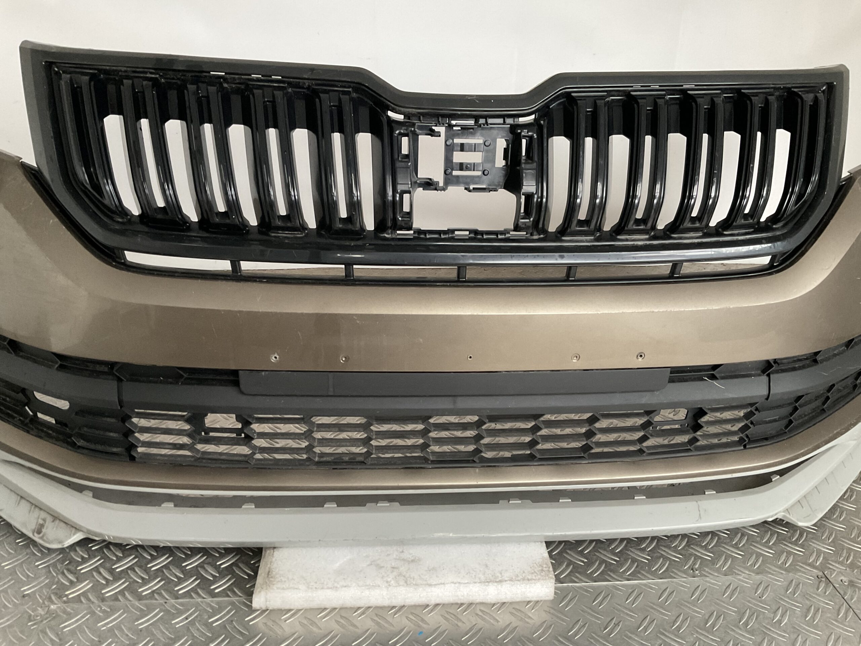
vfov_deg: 48.2
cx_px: 430
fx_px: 721
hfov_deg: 61.7
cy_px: 323
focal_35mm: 29
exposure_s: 1/33
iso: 250
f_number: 1.8
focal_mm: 3
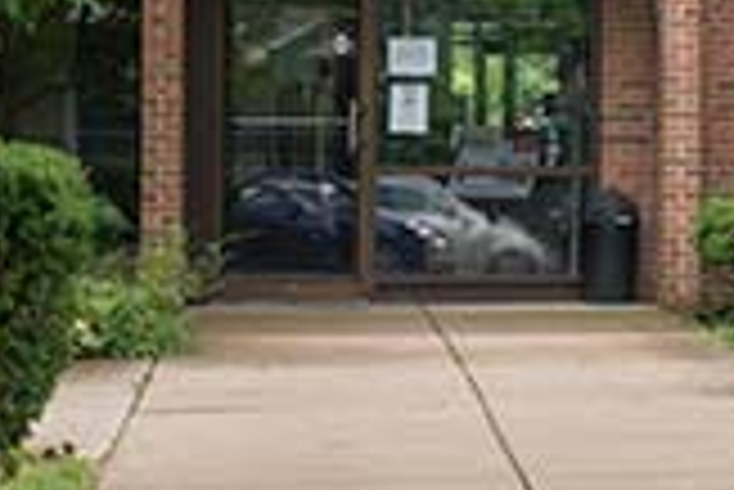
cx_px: 1099
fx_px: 3632
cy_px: -115
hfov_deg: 11.1
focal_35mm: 178
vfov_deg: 7.7
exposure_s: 1/1500
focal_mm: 50
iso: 400
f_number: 2.8
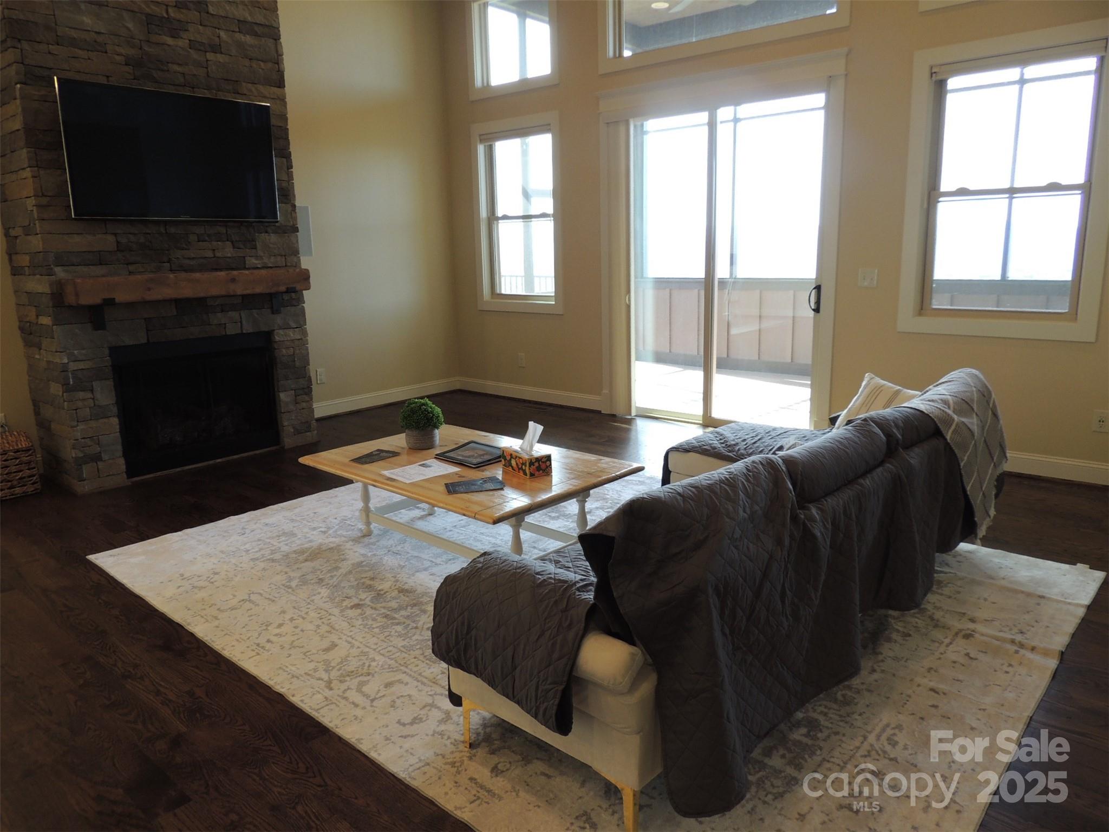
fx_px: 769
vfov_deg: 56.8
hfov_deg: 71.6
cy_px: 416
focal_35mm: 24
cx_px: 554
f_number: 3
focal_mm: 4.3
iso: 110
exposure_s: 1/30
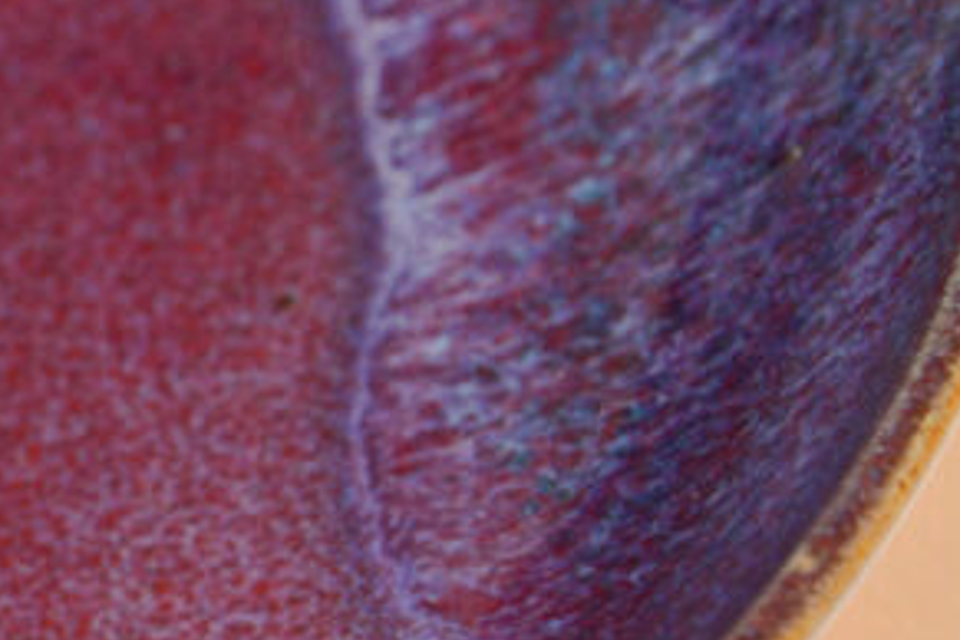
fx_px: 14826
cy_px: 170
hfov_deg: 3.7
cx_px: -772
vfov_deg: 2.5
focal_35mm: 556
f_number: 8
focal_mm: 135
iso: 1600
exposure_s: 1/60
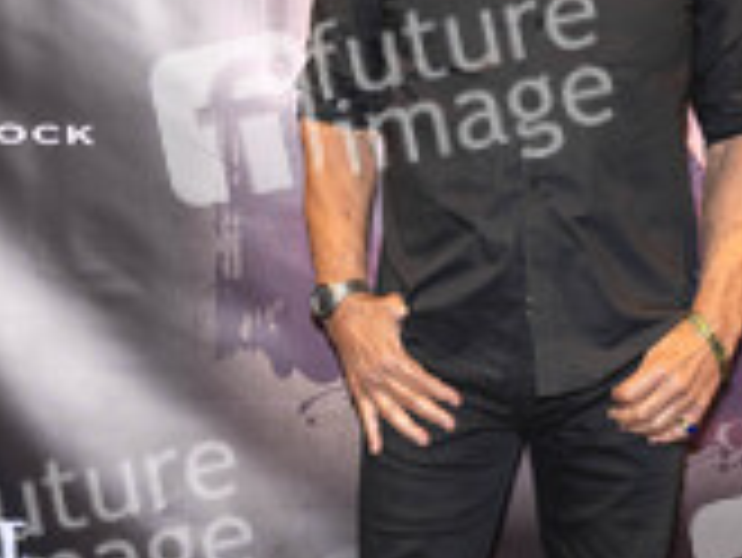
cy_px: 324
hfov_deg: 27.5
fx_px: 1502
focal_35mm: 70
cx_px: 513
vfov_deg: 21.0
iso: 800
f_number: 5
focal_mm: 30
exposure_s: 1/200
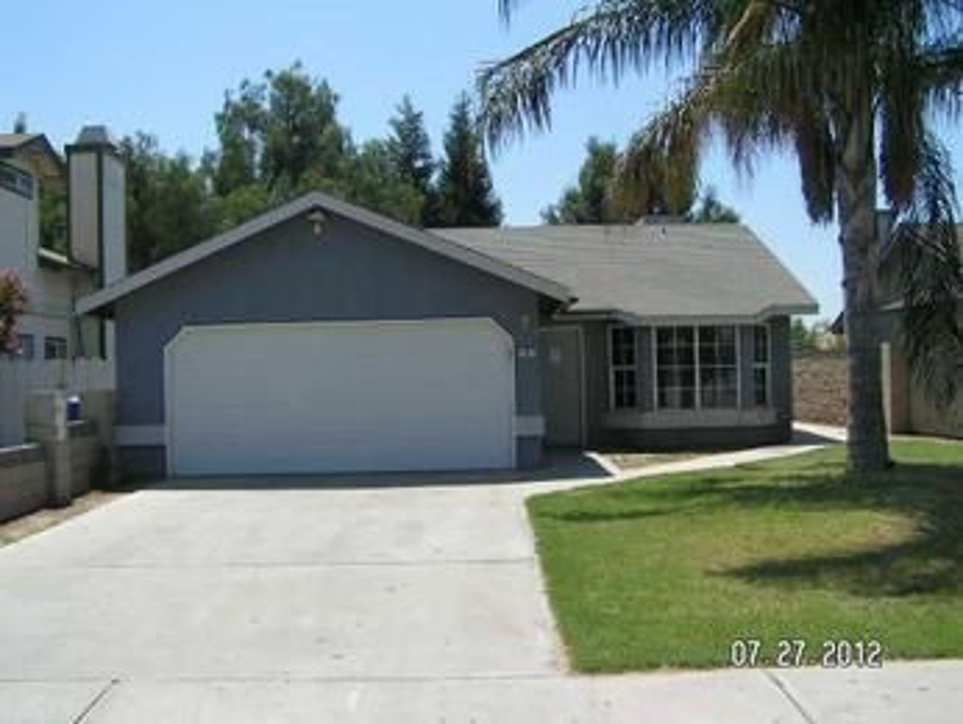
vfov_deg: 37.8
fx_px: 1058
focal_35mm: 38
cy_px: 362
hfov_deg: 48.9
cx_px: 482
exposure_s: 1/1000
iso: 50
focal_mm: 5.8
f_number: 3.5
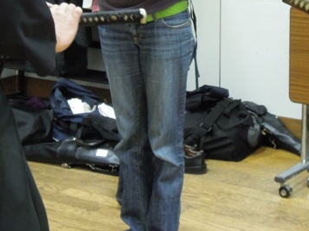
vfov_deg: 14.7
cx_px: 155
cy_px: 11
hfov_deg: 19.8
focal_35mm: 99
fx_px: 883
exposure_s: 1/15
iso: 400
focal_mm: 6.3
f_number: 3.2
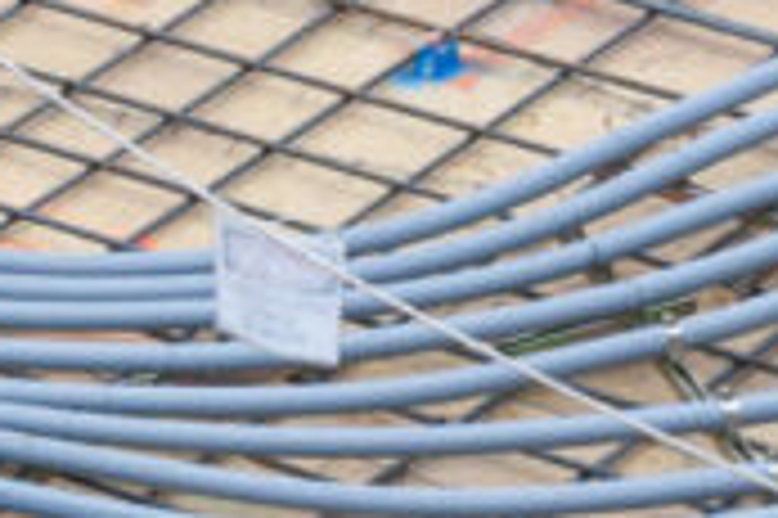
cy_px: -61
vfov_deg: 2.7
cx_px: -1462
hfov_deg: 4.0
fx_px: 10881
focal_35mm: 504
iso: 200
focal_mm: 85
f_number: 8
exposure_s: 1/100
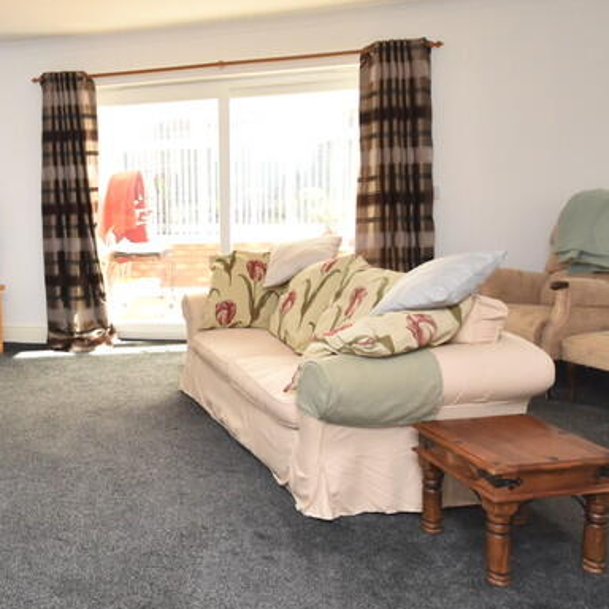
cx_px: 63
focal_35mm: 34
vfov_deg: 48.4
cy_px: 272
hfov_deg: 44.2
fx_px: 677
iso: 800
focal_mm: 10
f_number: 4
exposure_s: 1/125
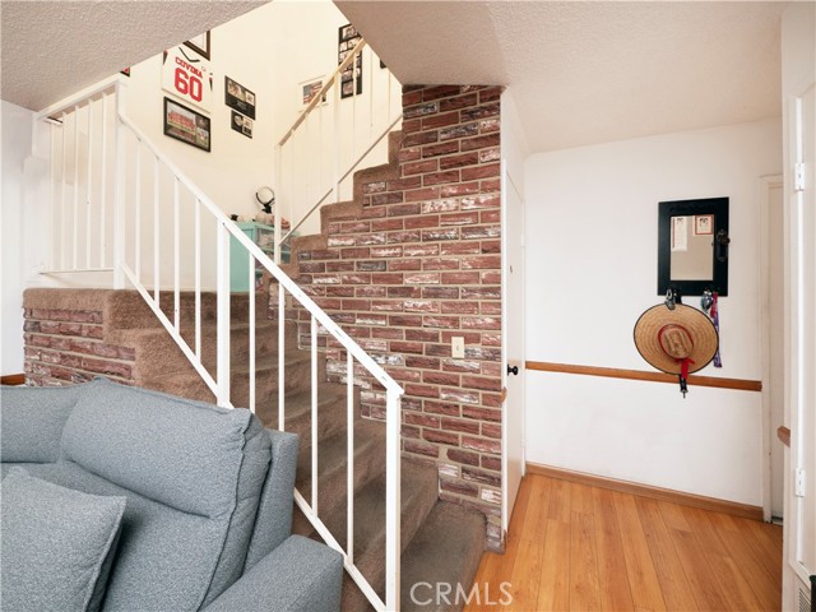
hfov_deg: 98.2
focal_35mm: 15
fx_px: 354
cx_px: 408
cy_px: 306
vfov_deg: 81.7
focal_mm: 7
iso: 320
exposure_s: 1/5
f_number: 8
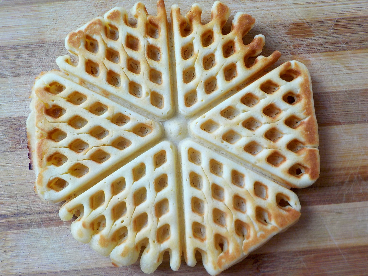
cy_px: 138
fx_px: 319
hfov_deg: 60.0
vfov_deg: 46.8
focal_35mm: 30
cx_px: 184
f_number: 3.3
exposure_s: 1/50
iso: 125
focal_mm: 4.1
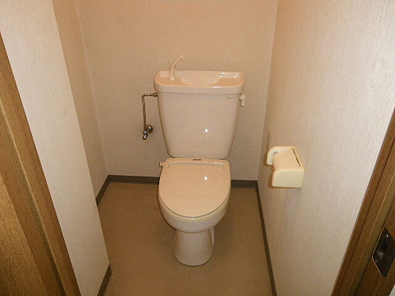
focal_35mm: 28
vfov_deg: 49.7
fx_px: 320
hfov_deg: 63.4
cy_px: 148
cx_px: 198
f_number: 2.6
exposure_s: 1/60
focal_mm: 4.9
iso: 400
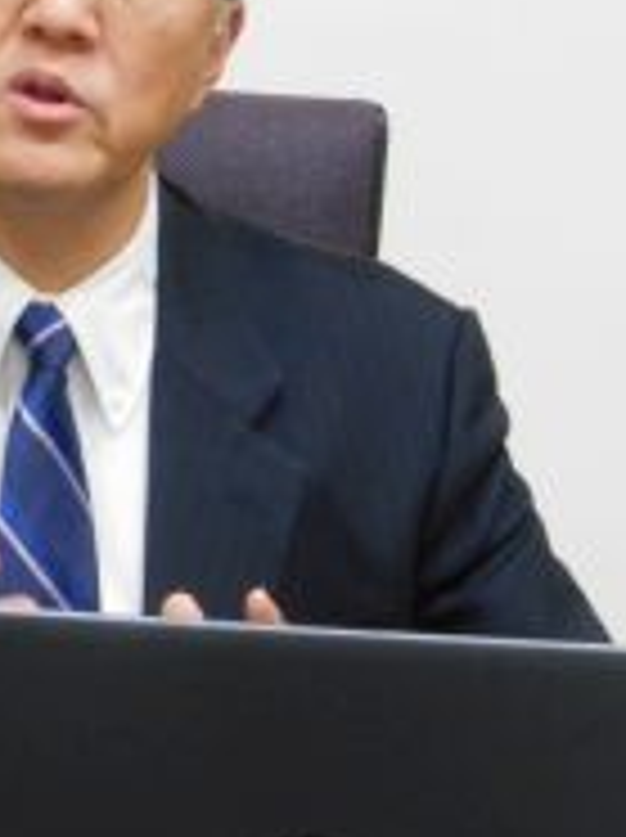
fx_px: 7444
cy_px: 529
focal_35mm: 308
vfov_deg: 6.4
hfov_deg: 4.8
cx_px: 59
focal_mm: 23.7
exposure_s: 1/30
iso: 450
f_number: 5
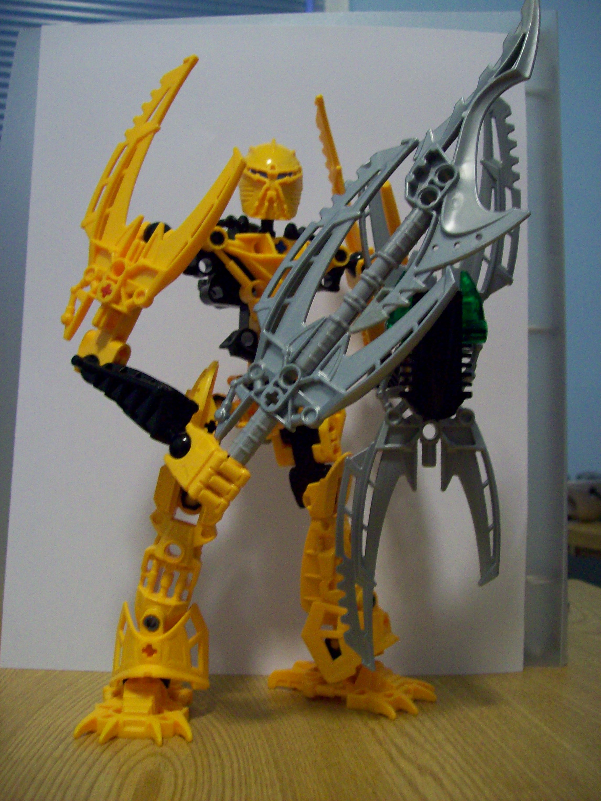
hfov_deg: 39.7
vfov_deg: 51.4
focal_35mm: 36
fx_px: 833
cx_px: 300
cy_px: 400
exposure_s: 1/8
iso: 200
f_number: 2.7
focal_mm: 6
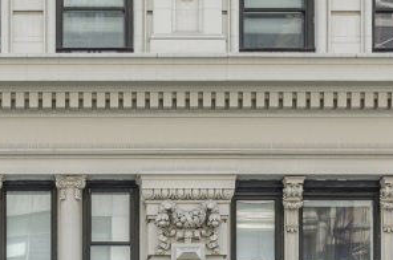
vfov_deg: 12.4
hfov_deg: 19.5
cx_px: 44
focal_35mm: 103
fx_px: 1122
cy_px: 415
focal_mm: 20
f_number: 8
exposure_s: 1/60
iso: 200
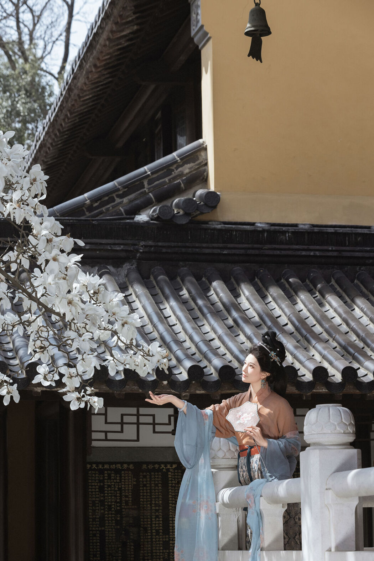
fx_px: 1636
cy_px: 280
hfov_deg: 13.0
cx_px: 187
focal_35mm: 105
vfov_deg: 19.5
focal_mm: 105
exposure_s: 1/200
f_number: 7.1
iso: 100
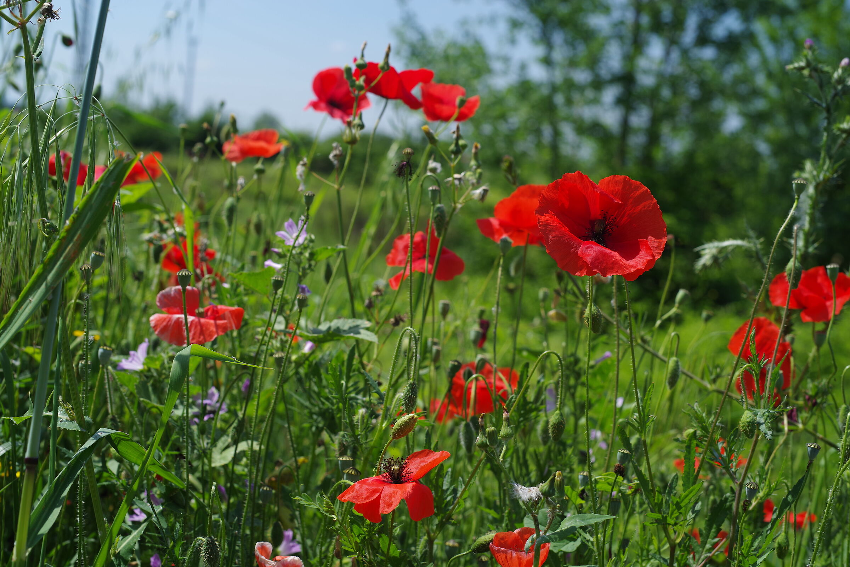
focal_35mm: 50
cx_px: 425
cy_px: 284
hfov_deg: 39.6
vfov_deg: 27.0
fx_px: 1181
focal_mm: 50
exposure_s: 1/60
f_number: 7.1
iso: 100
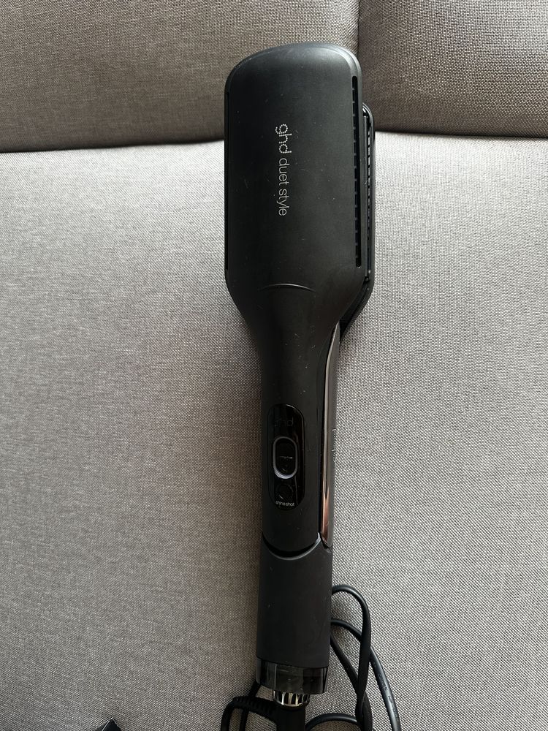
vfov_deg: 71.6
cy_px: 366
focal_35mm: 24
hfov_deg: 56.8
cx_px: 274
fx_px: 507
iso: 250
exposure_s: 1/62
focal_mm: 6.86
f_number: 1.78
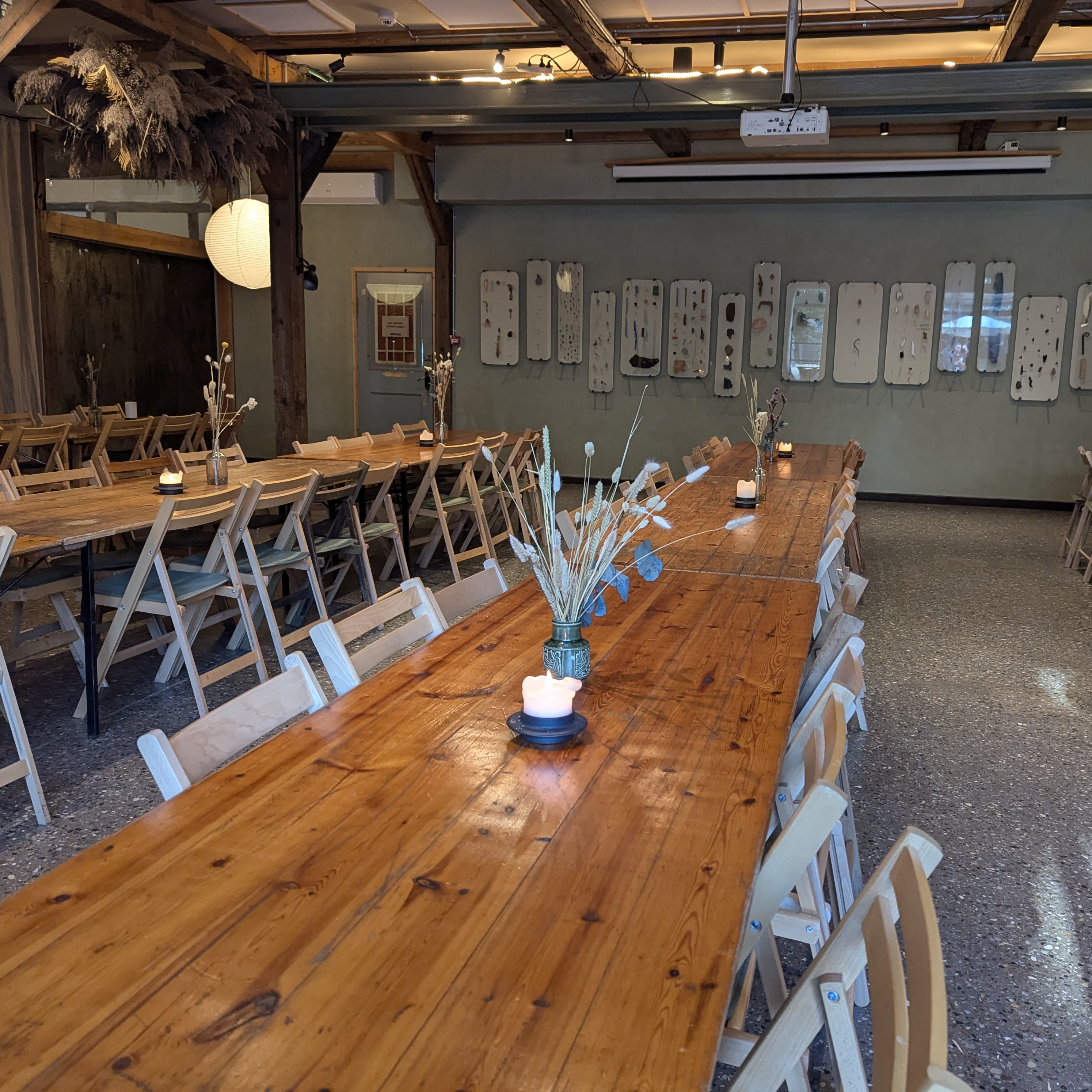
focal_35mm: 29
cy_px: 534
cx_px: 624
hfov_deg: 55.4
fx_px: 1035
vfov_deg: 55.6
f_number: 1.85
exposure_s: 1/219
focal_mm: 6.81
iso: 629
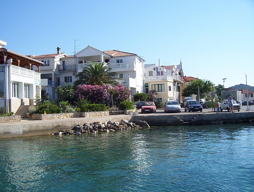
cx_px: 127
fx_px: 287
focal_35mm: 39
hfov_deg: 47.8
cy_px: 96
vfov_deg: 37.0
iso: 100
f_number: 3.84
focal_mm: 5.26
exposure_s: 1/1272
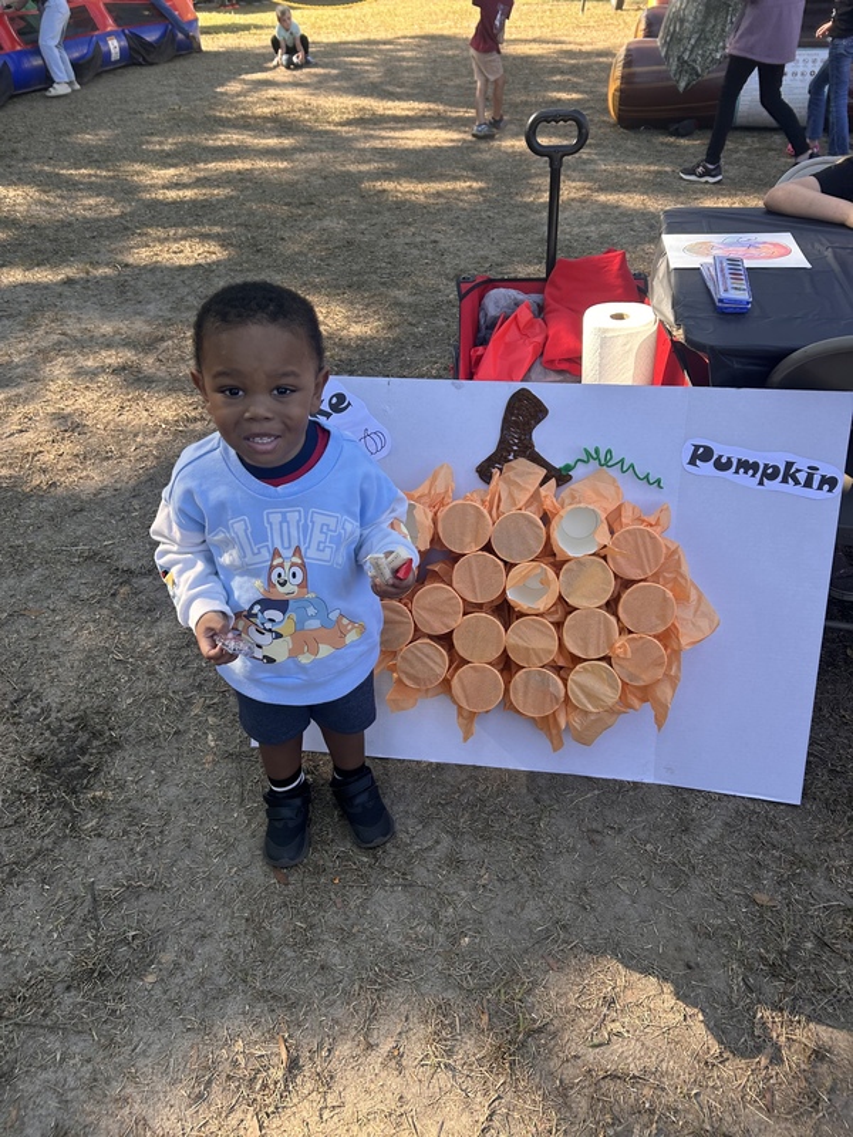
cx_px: 426
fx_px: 854
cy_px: 568
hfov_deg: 53.1
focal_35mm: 26
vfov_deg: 67.3
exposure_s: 1/377
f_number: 1.5
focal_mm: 5.7
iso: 50
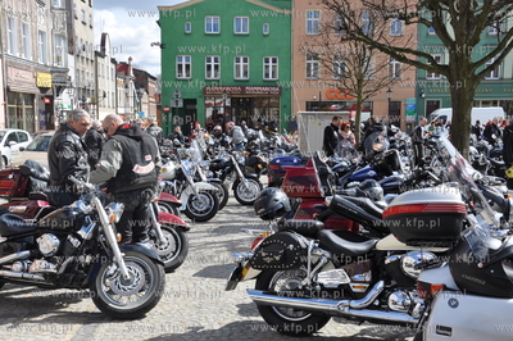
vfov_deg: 29.8
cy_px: 170
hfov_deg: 43.6
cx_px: 256
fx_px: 641
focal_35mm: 45
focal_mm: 30
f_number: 11
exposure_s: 1/125
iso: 200
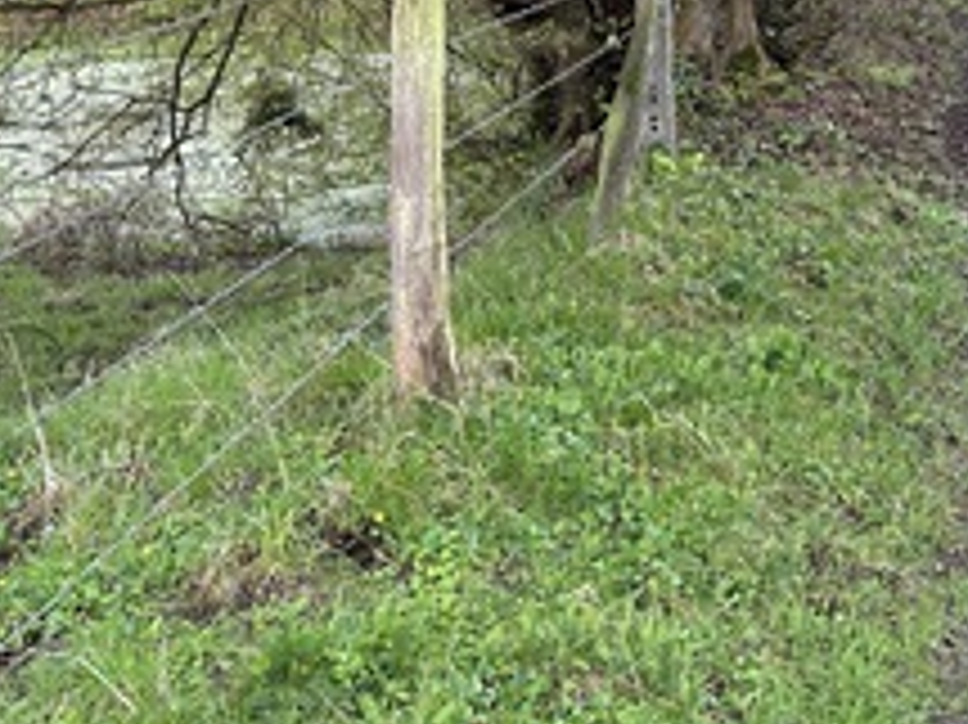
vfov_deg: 21.0
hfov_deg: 28.5
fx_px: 1873
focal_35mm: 67
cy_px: -49
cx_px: 738
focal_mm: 6.86
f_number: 1.78
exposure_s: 1/166
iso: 80
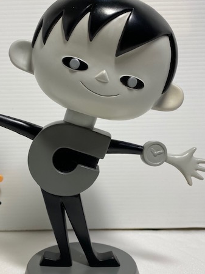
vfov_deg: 50.0
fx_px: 292
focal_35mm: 37
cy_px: 158
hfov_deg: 38.4
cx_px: 75
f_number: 1.8
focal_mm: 4.25
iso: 80
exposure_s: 1/100
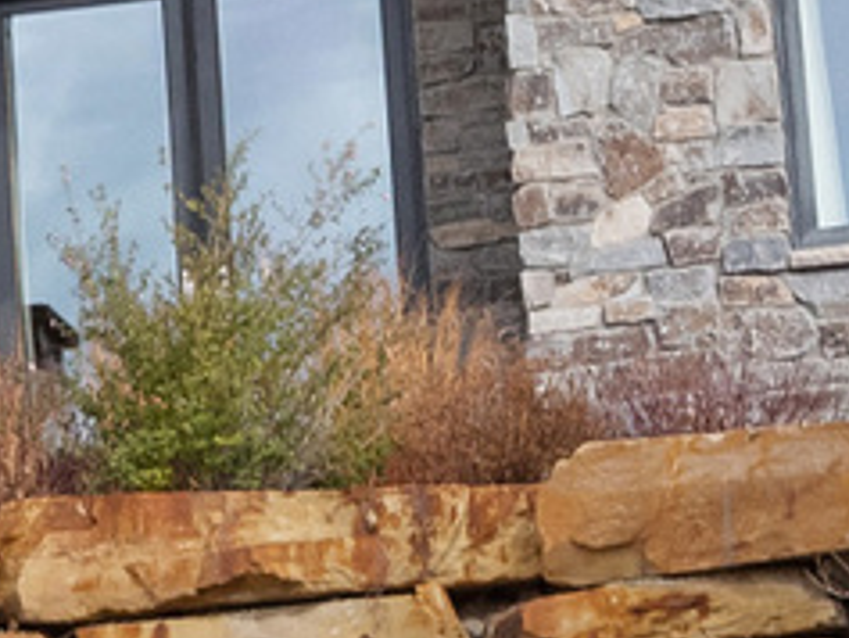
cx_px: -1085
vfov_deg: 6.0
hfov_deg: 7.5
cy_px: 425
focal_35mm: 249
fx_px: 6110
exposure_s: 1/125
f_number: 8
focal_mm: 30
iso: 800
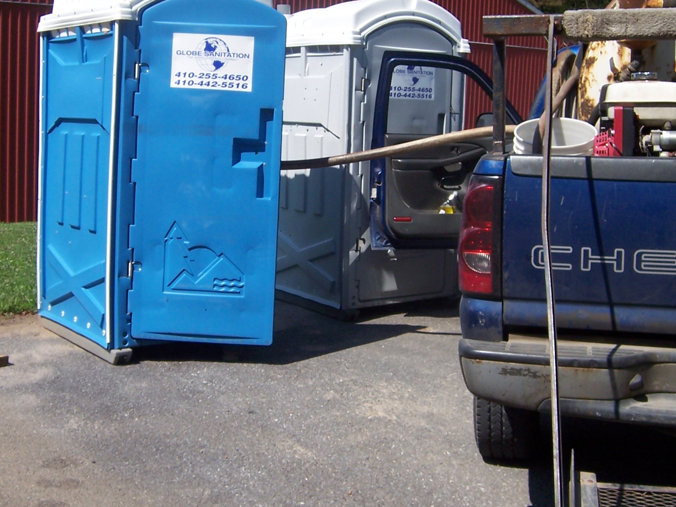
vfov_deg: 29.6
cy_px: 189
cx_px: 281
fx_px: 957
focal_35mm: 49
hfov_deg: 38.8
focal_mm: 5.5
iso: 80
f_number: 4
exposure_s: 1/750
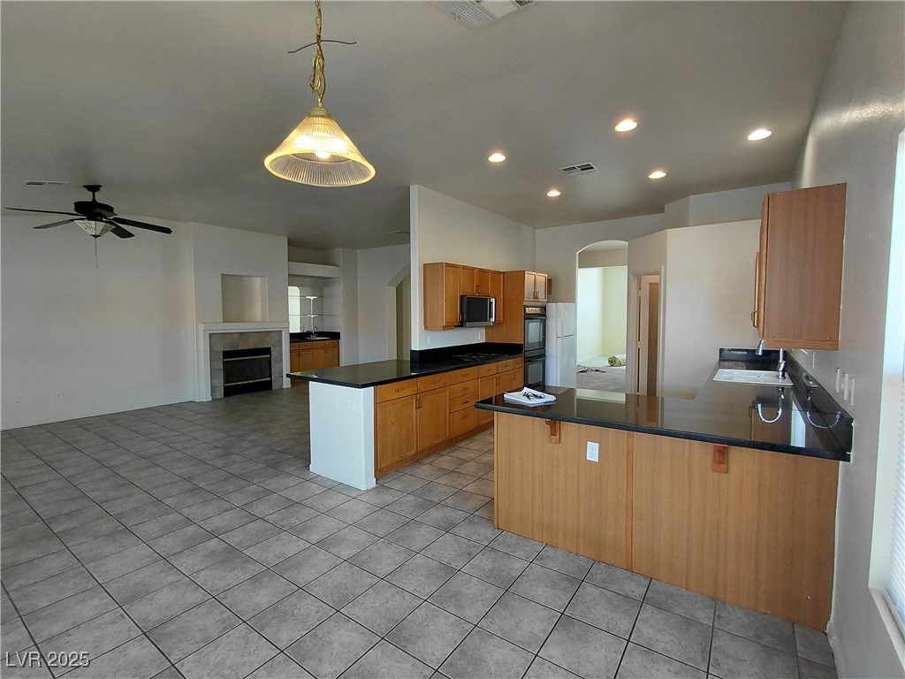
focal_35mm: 16
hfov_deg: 94.5
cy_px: 340
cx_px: 452
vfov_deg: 78.1
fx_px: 418
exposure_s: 1/60
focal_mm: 1.64
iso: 80
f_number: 2.2
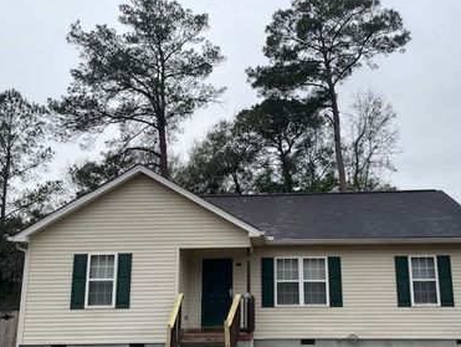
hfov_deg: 52.4
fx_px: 467
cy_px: 227
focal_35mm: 35
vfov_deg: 40.3
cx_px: 266
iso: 32
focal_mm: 4.2
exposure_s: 1/527
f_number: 1.6
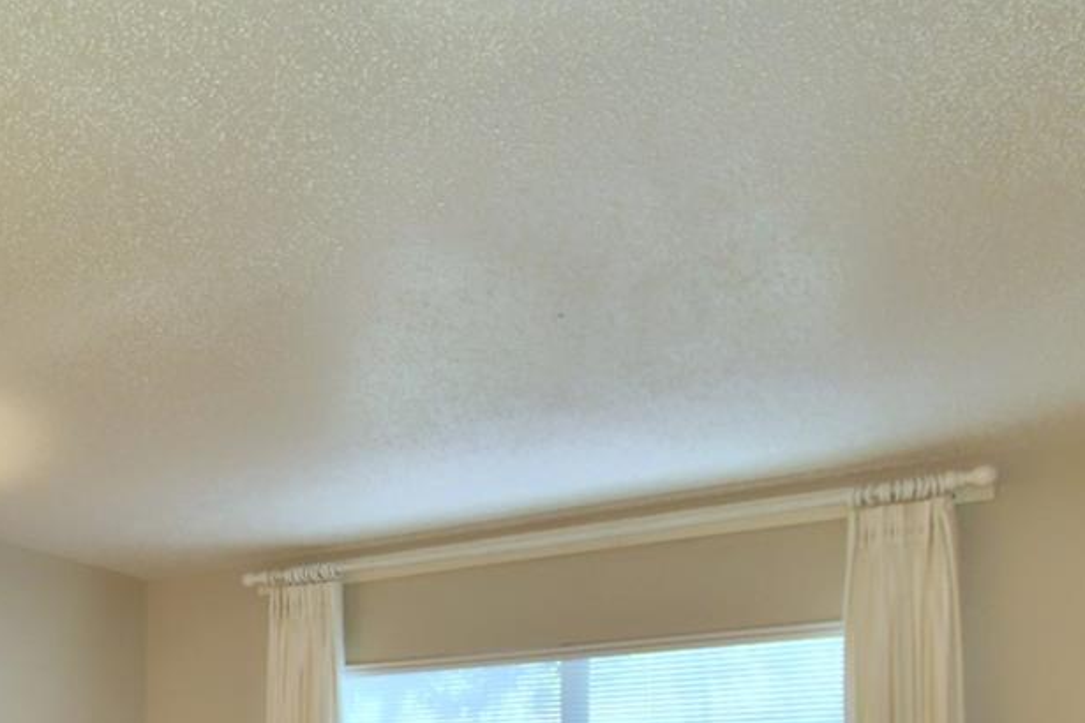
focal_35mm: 39
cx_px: -35
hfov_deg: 41.9
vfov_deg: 30.1
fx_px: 1175
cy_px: 825
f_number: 4.5
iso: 400
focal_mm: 10
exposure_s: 1/30
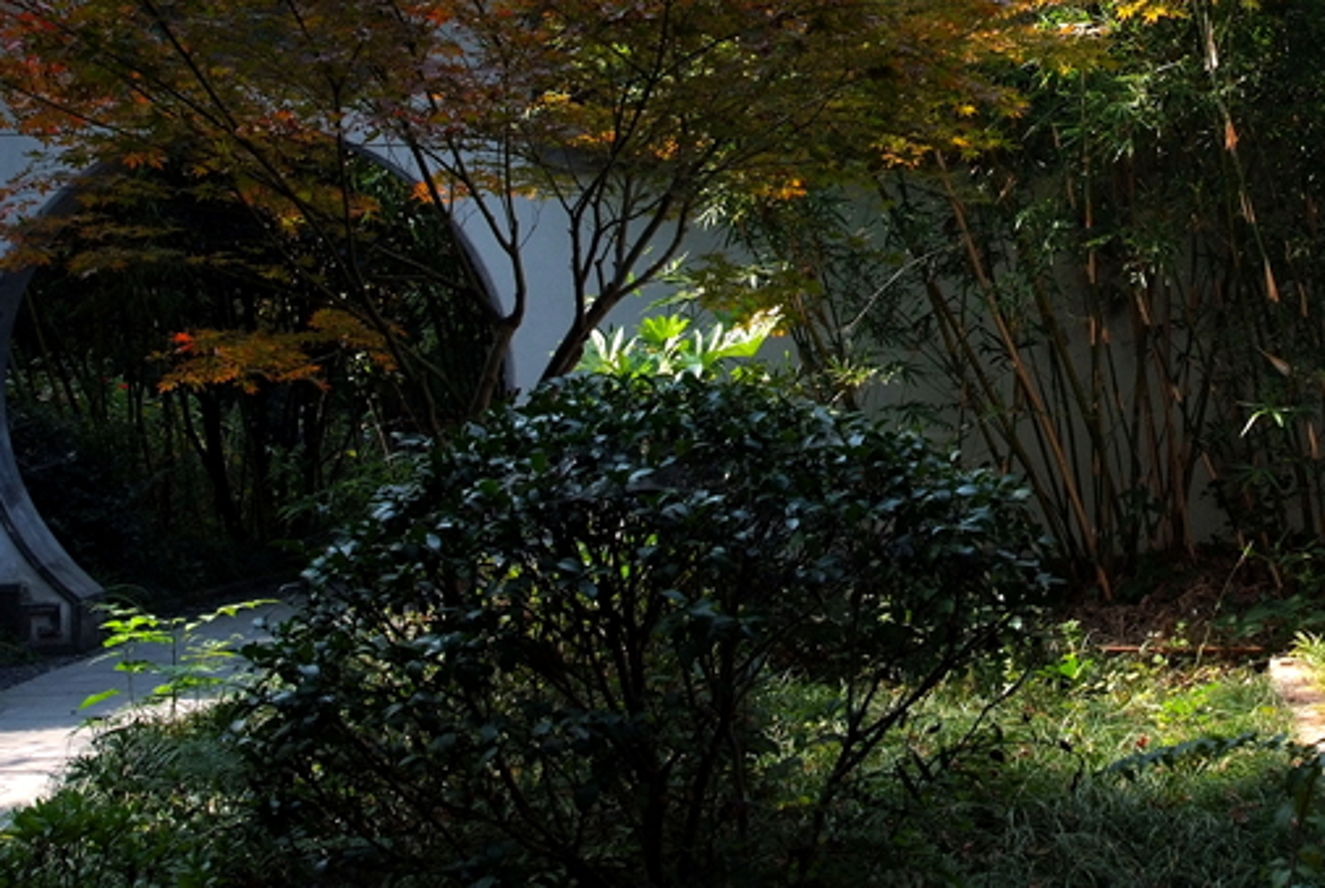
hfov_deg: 23.4
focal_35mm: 85
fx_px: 3133
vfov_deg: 16.1
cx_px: 1102
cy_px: 228
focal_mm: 32
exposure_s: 1/320
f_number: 9
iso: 400
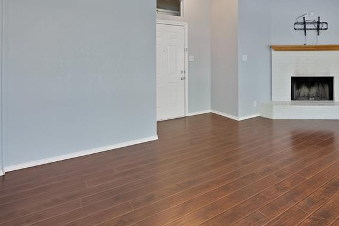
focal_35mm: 22
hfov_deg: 73.5
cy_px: 62
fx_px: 207
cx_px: 251
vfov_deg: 55.0
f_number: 9
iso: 640
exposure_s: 1/3
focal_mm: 12
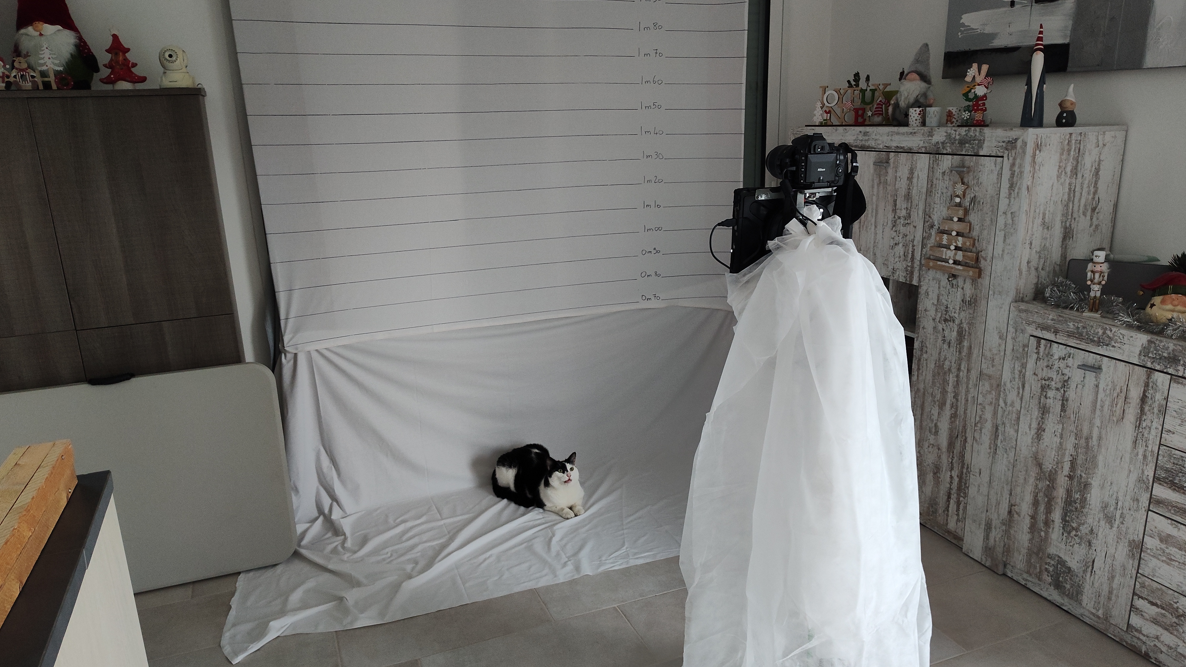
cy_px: 350
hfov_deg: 71.9
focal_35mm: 26
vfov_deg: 44.4
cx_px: 608
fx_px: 818
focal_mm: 5.56
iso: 981
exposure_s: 1/50
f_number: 1.88
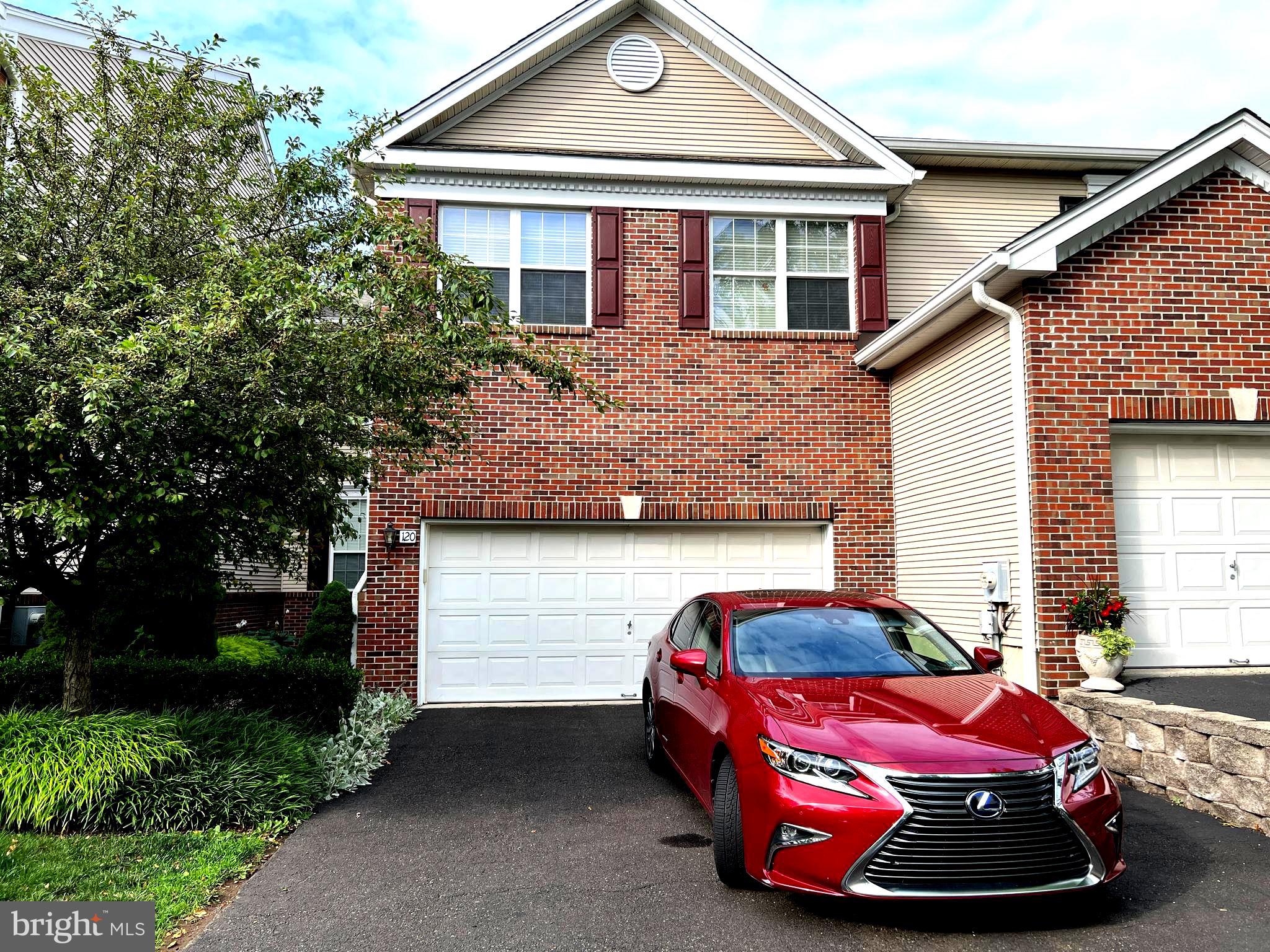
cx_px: 635
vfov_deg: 53.1
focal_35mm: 26
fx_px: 954
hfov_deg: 67.3
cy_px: 476
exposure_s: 1/1252
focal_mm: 5.7
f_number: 1.5
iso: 50
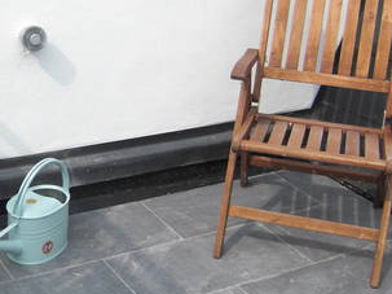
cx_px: 66
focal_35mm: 73
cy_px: 154
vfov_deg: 20.2
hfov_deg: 26.1
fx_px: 826
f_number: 2.6
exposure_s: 1/640
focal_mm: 4.9
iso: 50
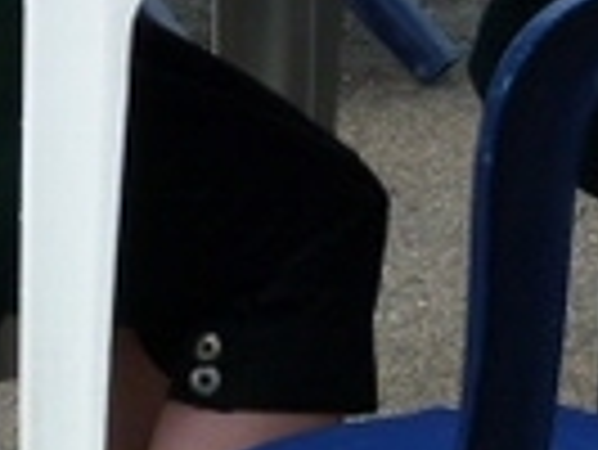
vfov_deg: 4.7
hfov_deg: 6.3
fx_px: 5447
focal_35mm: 315
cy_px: -9
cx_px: 504
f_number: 4
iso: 100
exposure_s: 1/320
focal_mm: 12.6
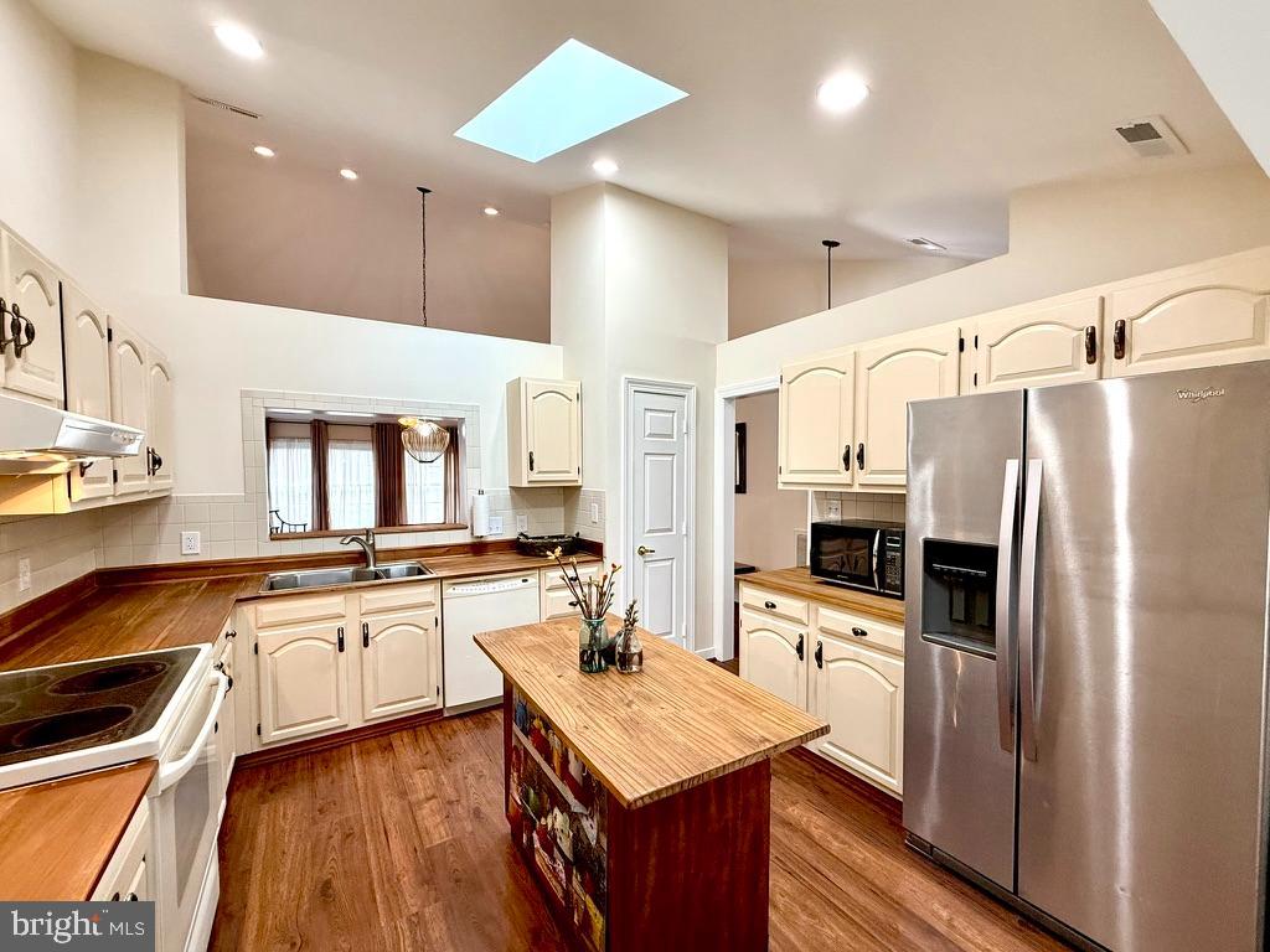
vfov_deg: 85.7
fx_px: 514
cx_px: 635
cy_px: 476
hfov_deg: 102.1
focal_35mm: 14
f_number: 2.2
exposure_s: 1/120
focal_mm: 2.22
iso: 160
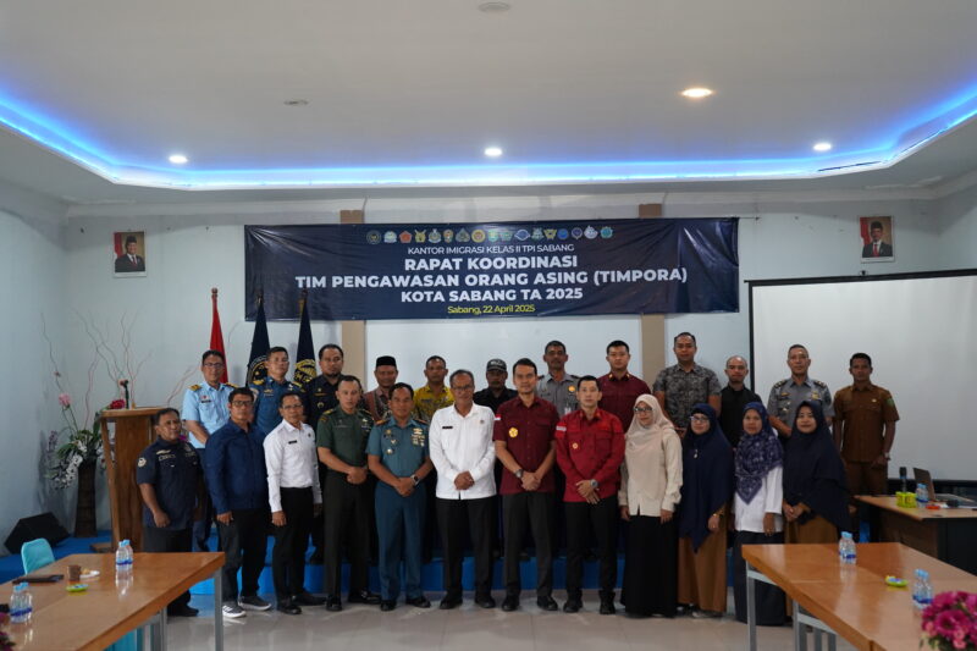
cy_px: 326
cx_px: 488
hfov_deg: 47.4
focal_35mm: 41
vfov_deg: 32.6
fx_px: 1112
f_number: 4.5
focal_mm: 41
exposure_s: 1/160
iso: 4000
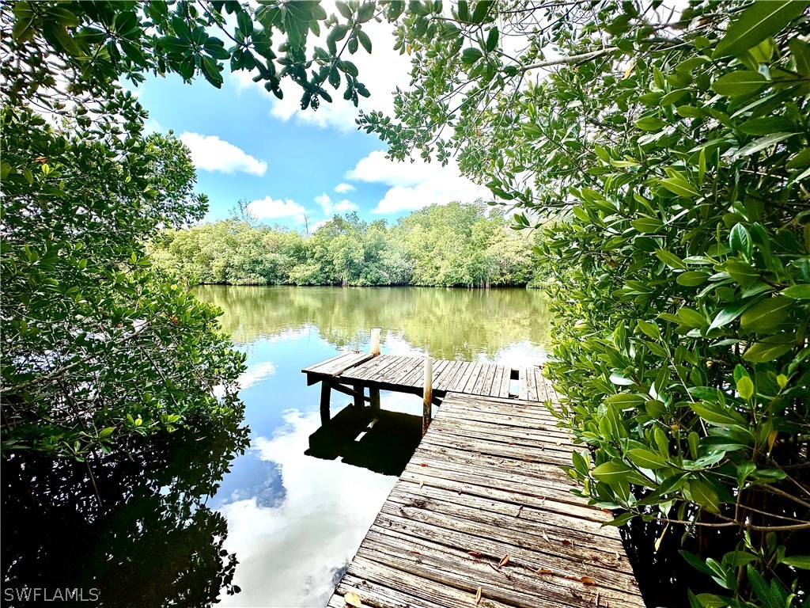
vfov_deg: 85.7
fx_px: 328
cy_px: 304
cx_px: 405
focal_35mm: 14
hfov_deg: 102.1
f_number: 2.2
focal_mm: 2.22
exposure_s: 1/615
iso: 40
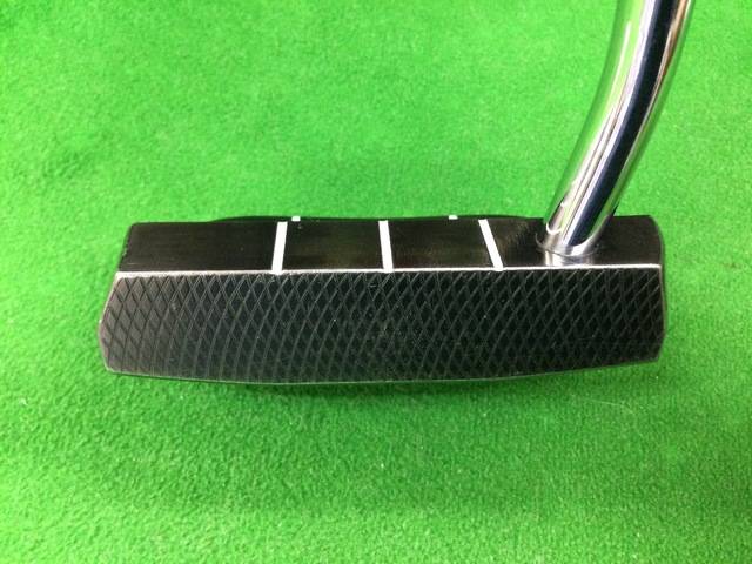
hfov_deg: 58.4
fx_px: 673
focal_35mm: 31
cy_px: 282
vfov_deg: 45.4
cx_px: 376
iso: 200
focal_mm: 3.3
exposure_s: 1/15
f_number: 2.4
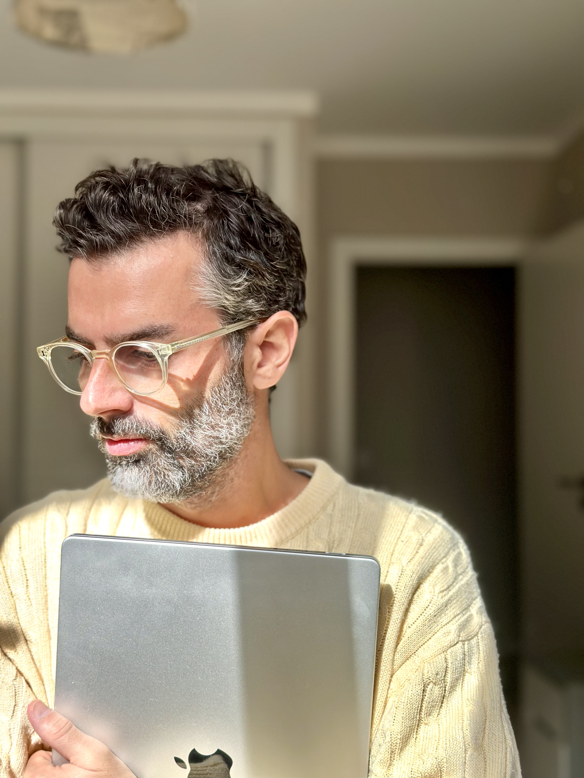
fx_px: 1080
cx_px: 292
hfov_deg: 30.3
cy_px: 389
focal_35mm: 48
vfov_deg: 39.7
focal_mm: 6.86
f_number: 1.78
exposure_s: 1/631
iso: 80
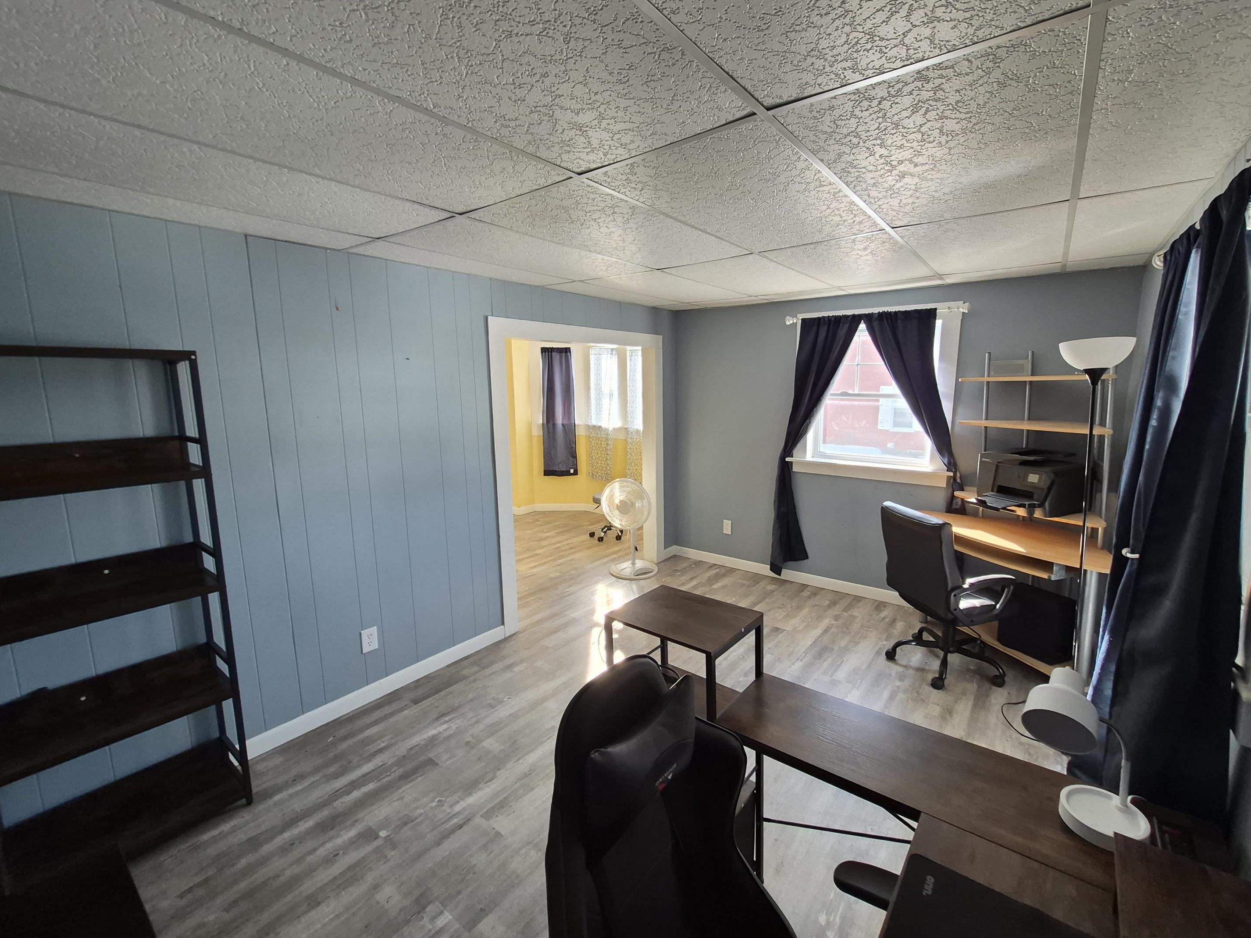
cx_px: 665
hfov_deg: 101.9
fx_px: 506
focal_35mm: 14
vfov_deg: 85.6
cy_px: 449
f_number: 2.2
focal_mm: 1.74
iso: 125
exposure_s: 1/60
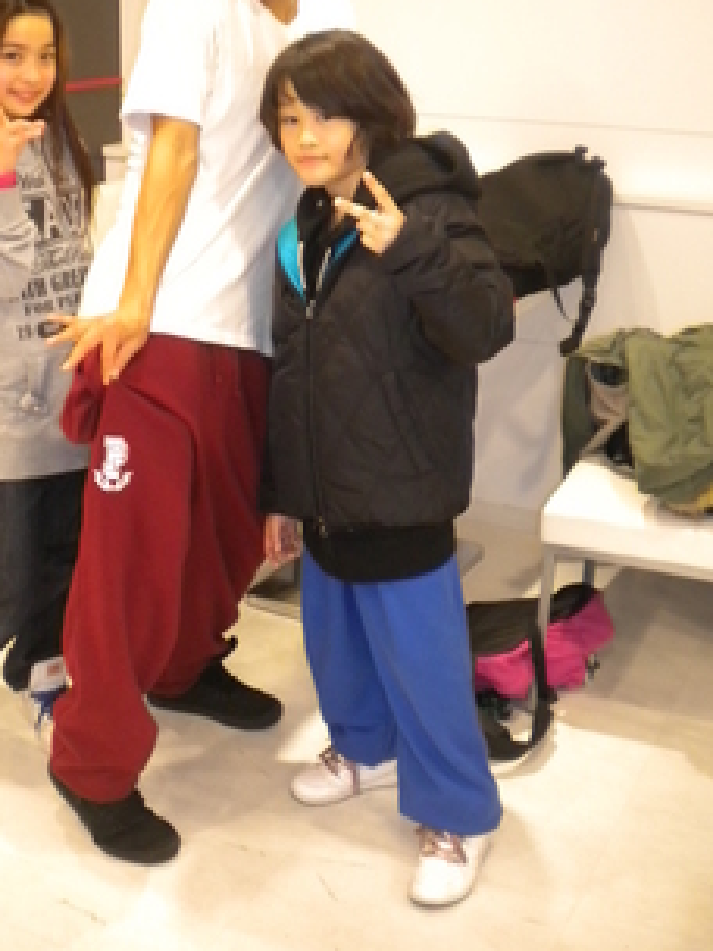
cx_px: 269
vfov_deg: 40.9
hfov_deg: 31.4
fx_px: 1263
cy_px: 341
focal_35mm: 46
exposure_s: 1/30
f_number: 3.1
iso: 400
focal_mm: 6.3
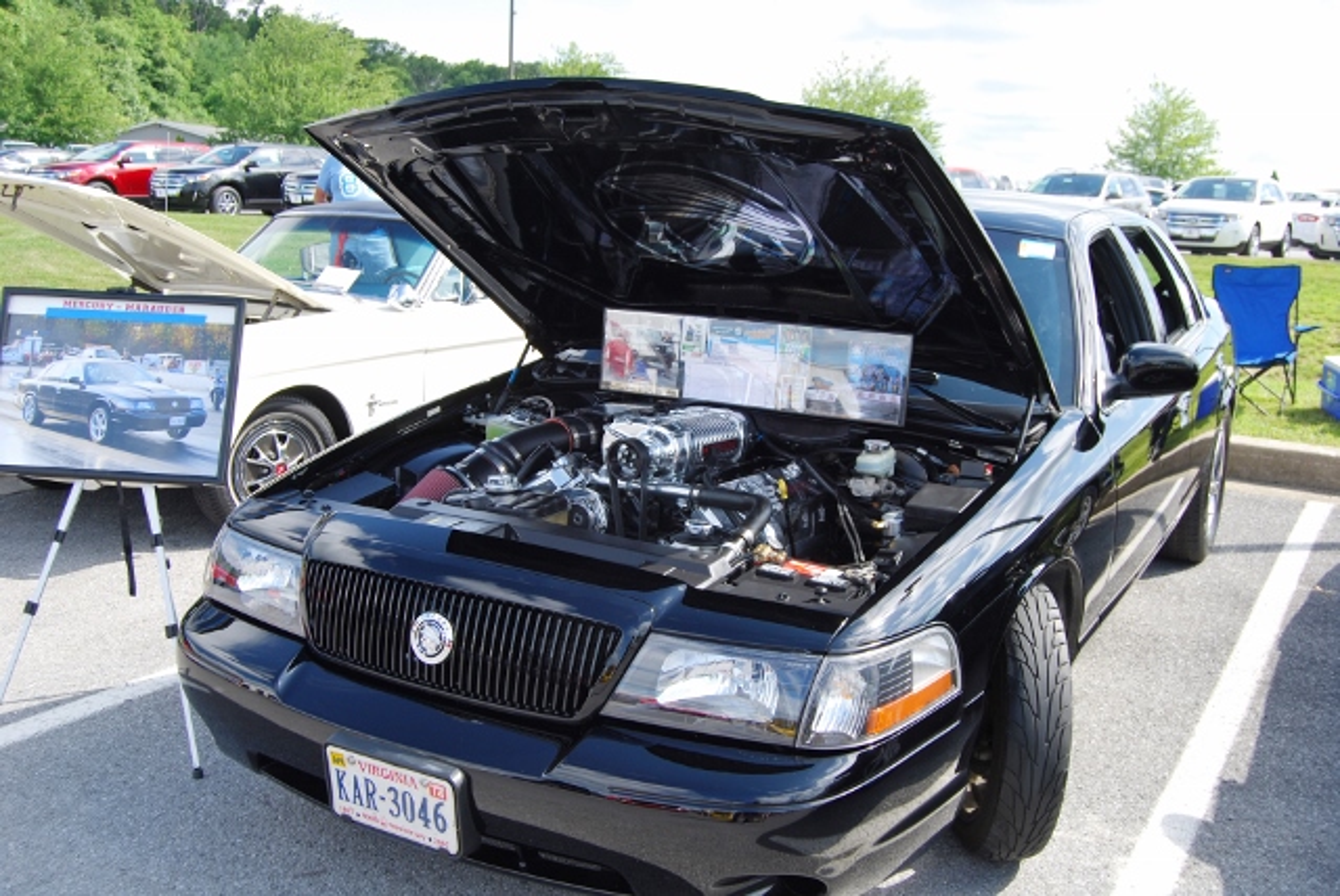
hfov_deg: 55.1
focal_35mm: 34
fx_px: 1285
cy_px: 448
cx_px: 670
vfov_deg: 38.4
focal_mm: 23
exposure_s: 1/160
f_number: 6.3
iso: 100
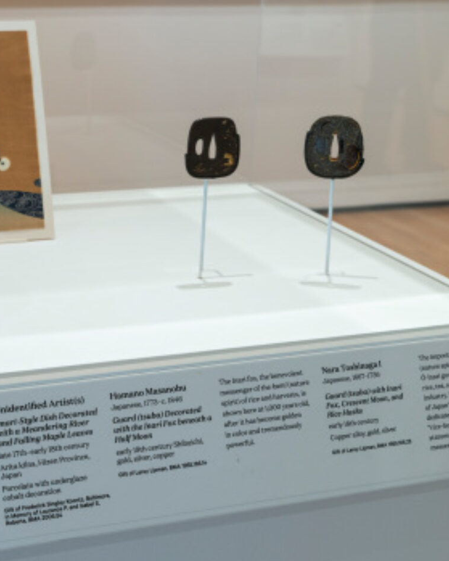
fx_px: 1179
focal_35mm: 71
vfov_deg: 26.8
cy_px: 274
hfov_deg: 21.2
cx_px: 57
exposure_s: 1/4
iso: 400
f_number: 8
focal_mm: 44
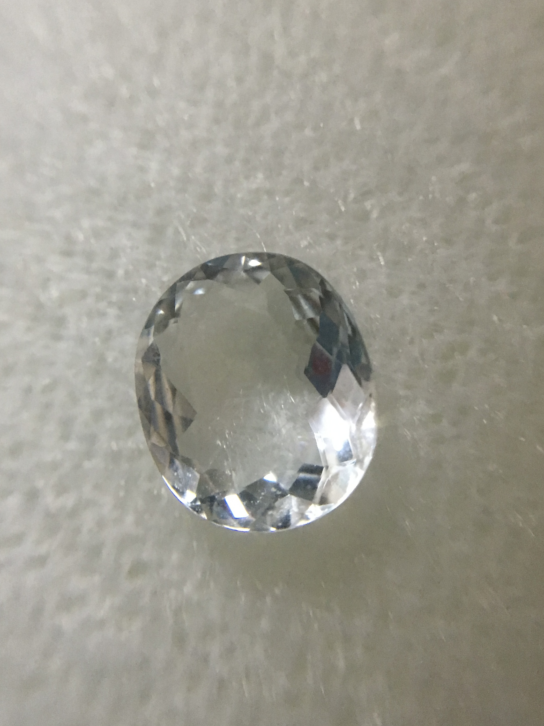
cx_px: 267
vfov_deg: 60.0
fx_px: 628
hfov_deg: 46.8
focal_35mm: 30
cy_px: 371
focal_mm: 4.15
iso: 200
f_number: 2.2
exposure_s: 1/25
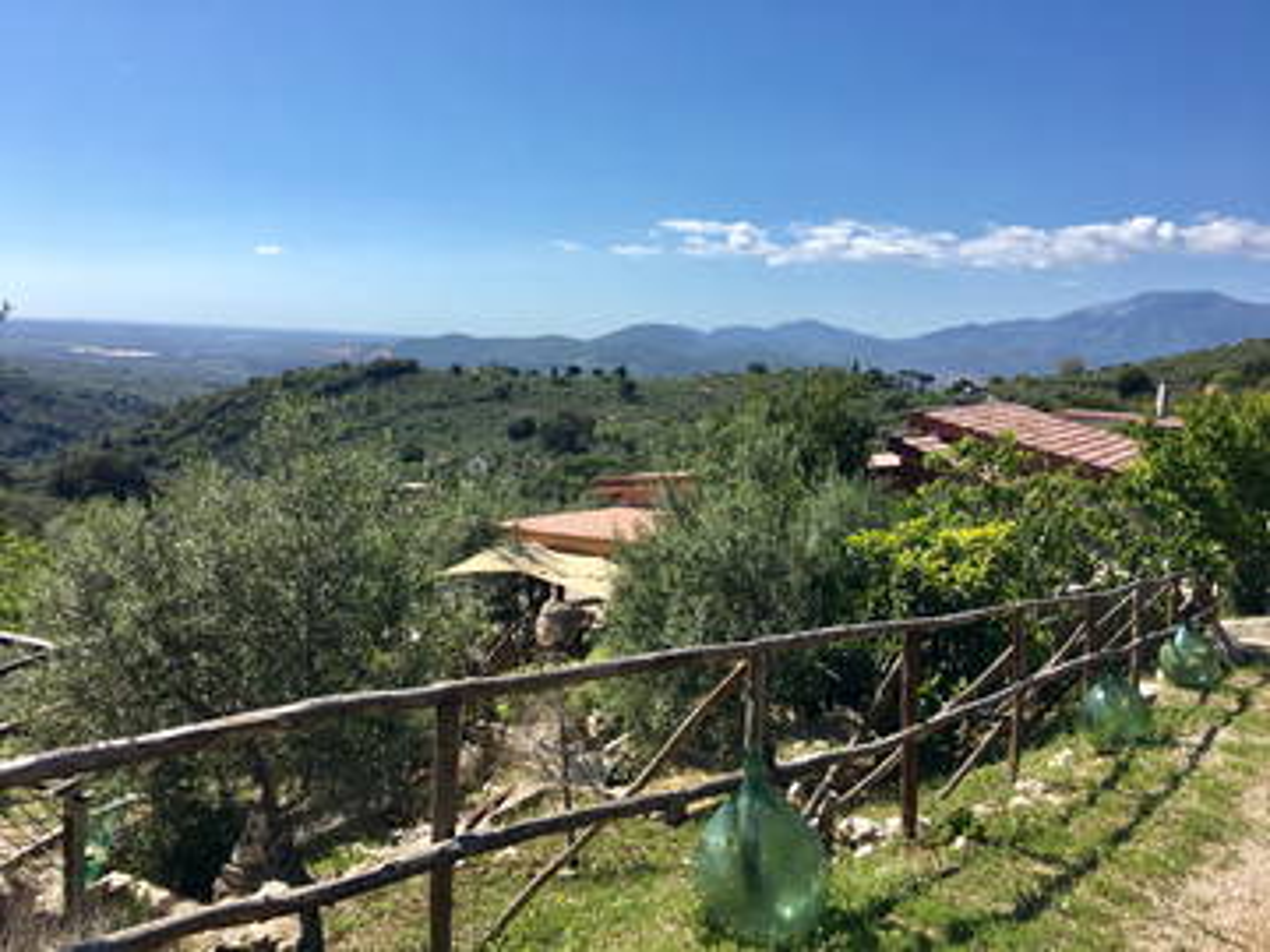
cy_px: 476
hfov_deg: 61.7
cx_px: 635
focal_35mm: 29
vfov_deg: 48.2
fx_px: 1064
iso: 25
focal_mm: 4.15
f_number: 2.2
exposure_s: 1/1748
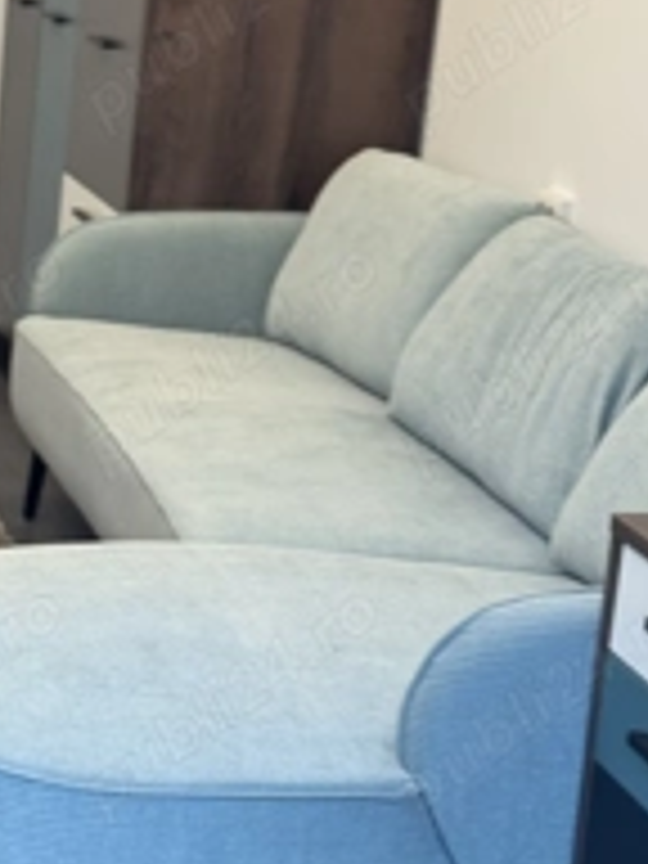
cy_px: 432
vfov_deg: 19.6
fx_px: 2496
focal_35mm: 100
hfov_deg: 14.6
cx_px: 72
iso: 125
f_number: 1.78
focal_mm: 6.76
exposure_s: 1/50
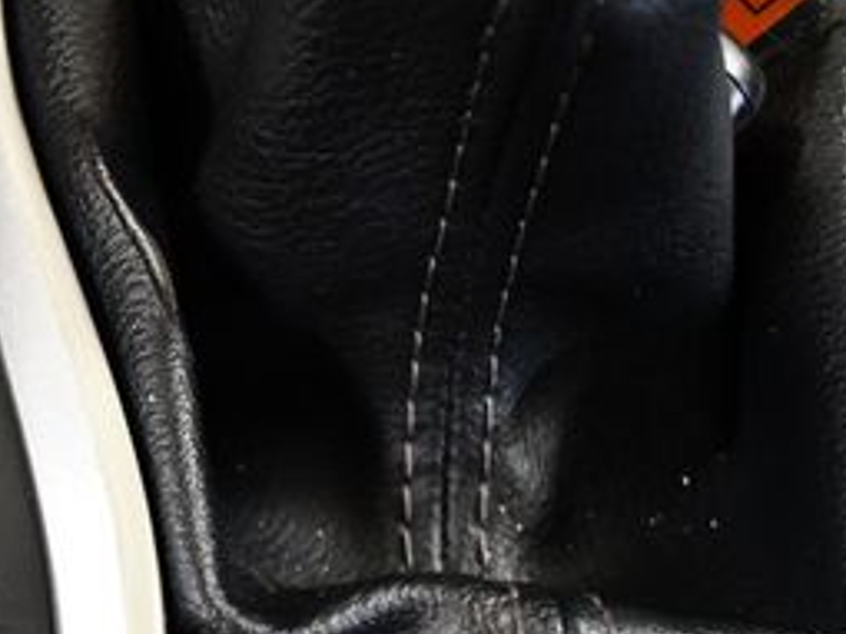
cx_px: -166
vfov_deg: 16.6
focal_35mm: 87
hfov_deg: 21.0
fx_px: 2125
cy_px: 617
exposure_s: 1/80
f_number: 3.5
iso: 3200
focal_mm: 18
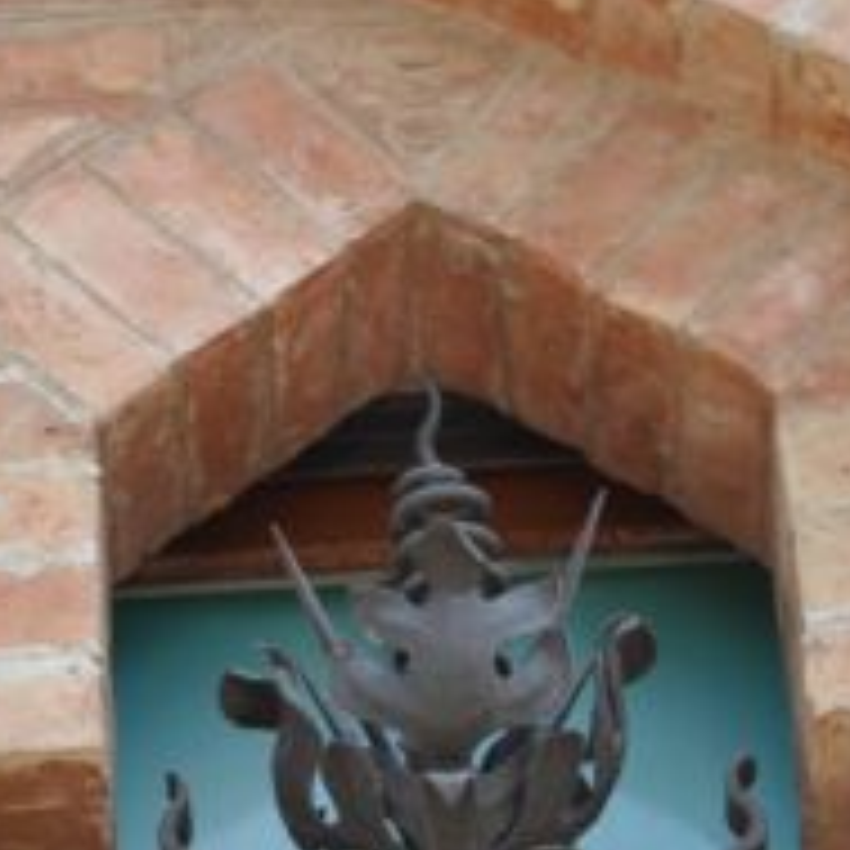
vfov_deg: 5.8
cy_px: 753
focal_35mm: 302
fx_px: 8390
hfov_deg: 5.7
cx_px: -567
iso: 200
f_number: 7.1
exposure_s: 1/200
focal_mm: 56
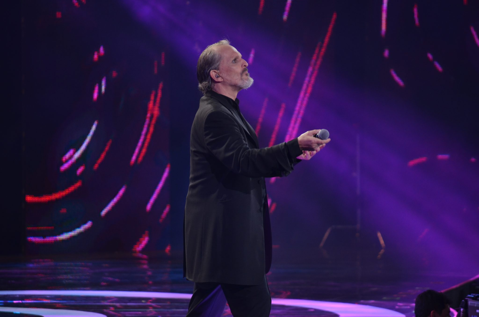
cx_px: 240
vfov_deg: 4.6
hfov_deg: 6.9
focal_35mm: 300
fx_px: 3983
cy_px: 158
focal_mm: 200
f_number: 5.6
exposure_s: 1/125
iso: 800
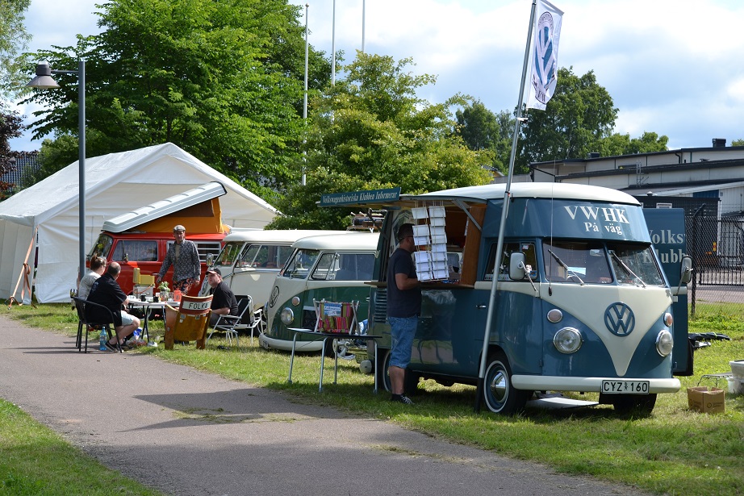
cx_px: 372
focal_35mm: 82
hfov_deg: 24.6
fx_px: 1705
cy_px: 248
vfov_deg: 16.6
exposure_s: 1/200
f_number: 7.1
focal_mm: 55
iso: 100
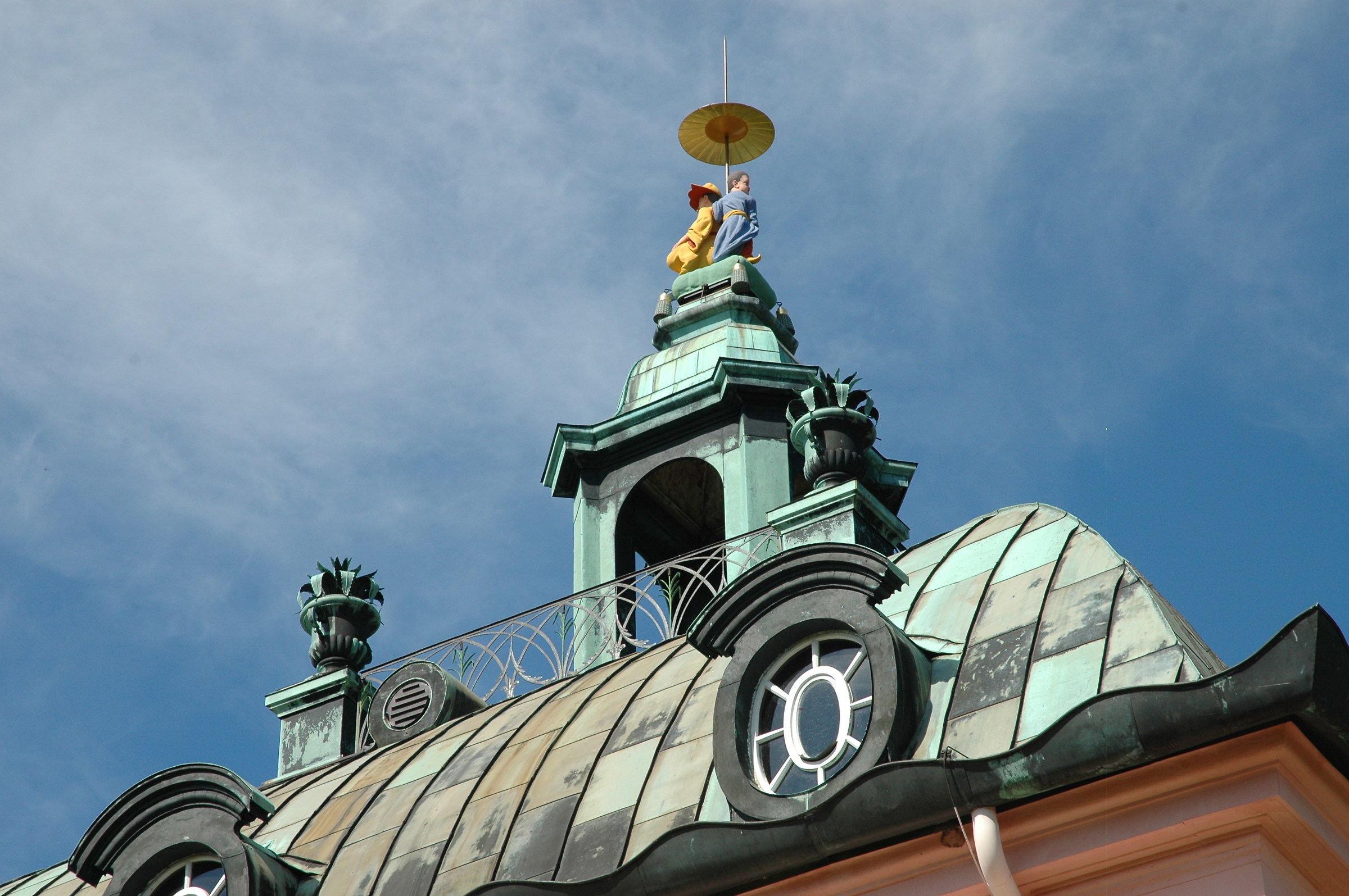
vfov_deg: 13.0
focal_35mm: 105
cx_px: 674
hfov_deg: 19.5
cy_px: 448
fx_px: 3930
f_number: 10
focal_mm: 70
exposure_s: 1/400
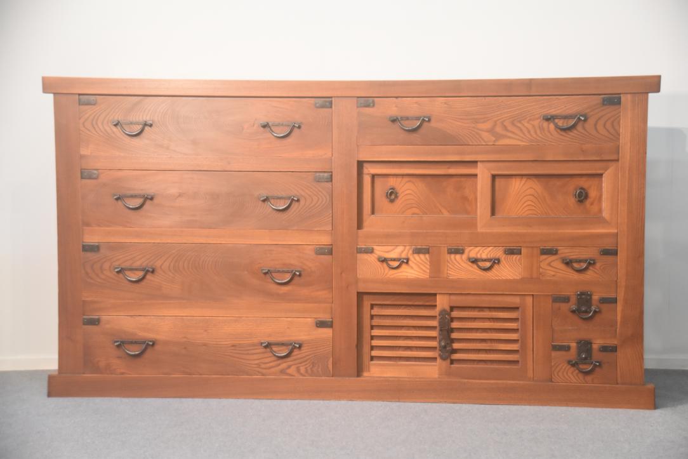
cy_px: 230
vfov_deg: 17.5
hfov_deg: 26.0
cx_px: 344
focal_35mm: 78
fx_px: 1491
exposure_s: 1/60
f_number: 4.8
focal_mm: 52
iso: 2500
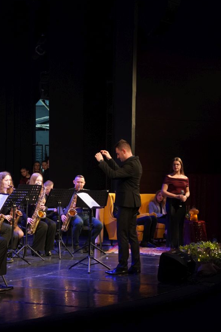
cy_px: 183
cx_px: 115
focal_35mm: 85
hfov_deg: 16.1
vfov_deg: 23.9
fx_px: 783
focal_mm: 50
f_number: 3.2
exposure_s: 1/100
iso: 1600
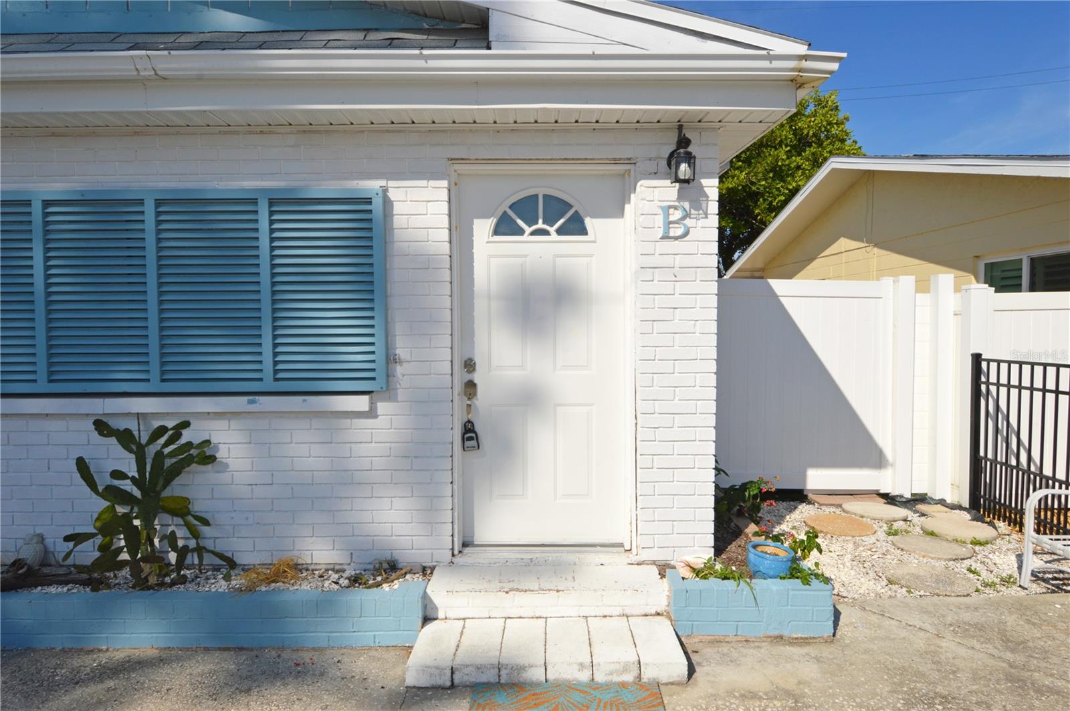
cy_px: 356
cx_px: 535
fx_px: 623
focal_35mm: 21
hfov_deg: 81.3
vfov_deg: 59.4
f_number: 14
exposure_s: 1/200
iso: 100
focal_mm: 14
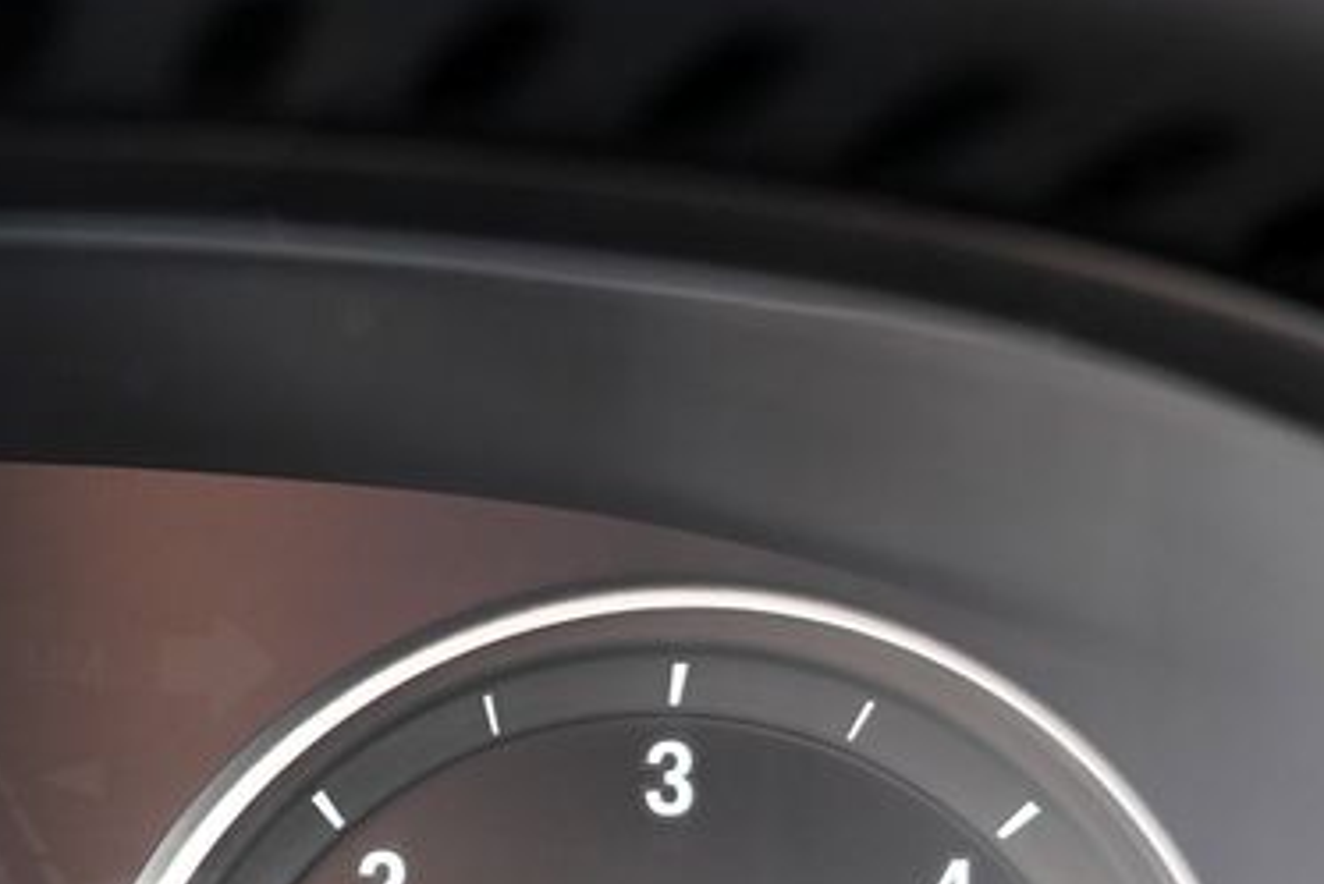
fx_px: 3127
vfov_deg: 15.7
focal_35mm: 85
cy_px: 943
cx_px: -142
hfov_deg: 22.5
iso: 1250
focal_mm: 31
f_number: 4
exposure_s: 1/60
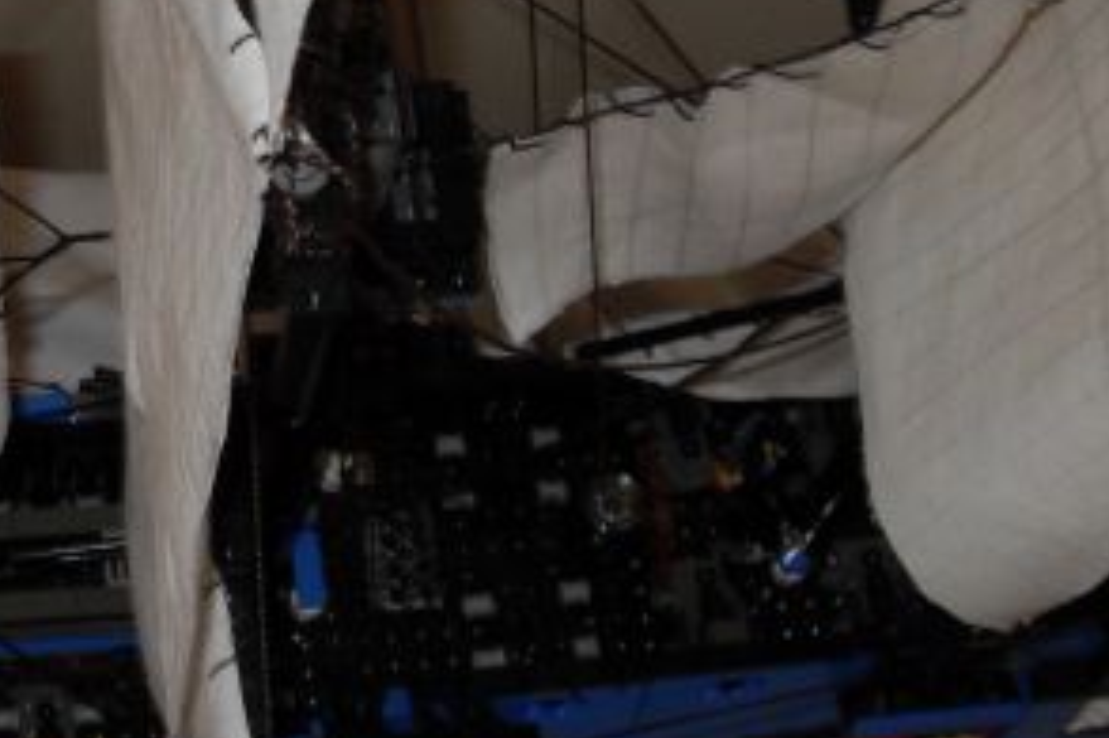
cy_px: 189
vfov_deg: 16.2
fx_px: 2586
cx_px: 110
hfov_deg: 23.6
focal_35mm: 84
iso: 100
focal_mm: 6.3
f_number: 2.8
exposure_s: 1/45
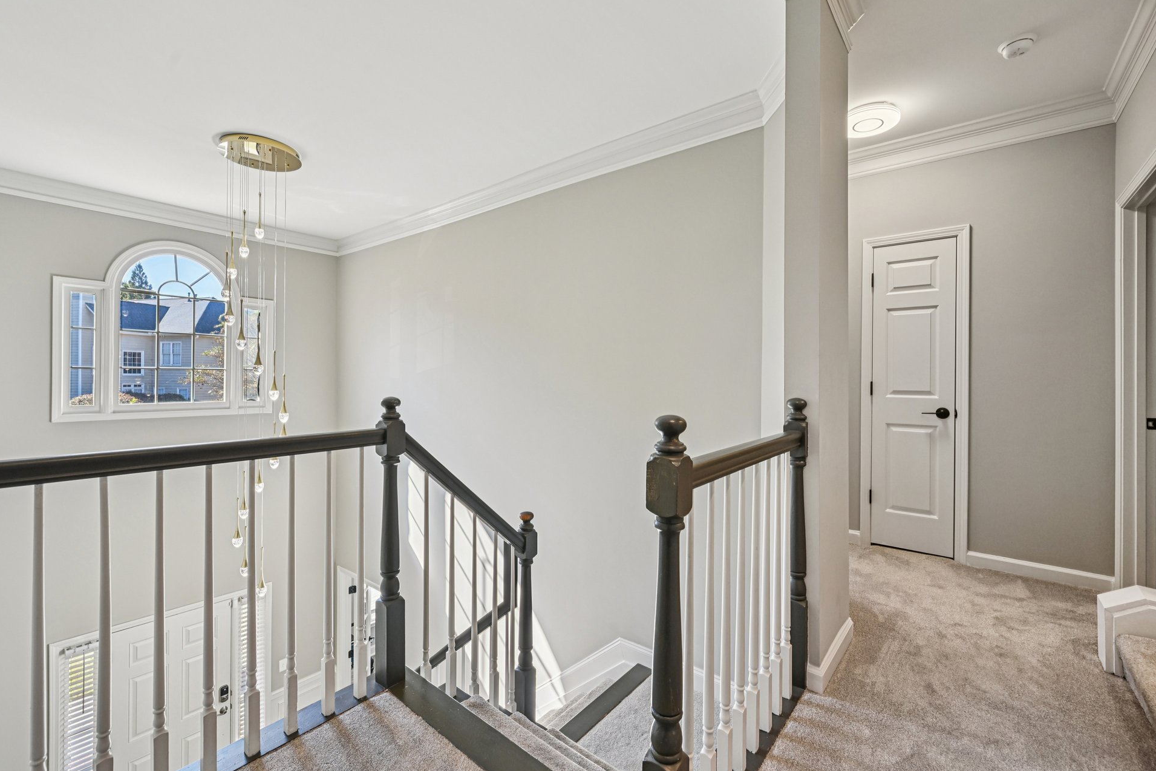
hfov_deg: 100.4
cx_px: 578
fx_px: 482
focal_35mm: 15
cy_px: 378
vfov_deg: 77.3
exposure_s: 1/20
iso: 100
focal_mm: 14
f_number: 8
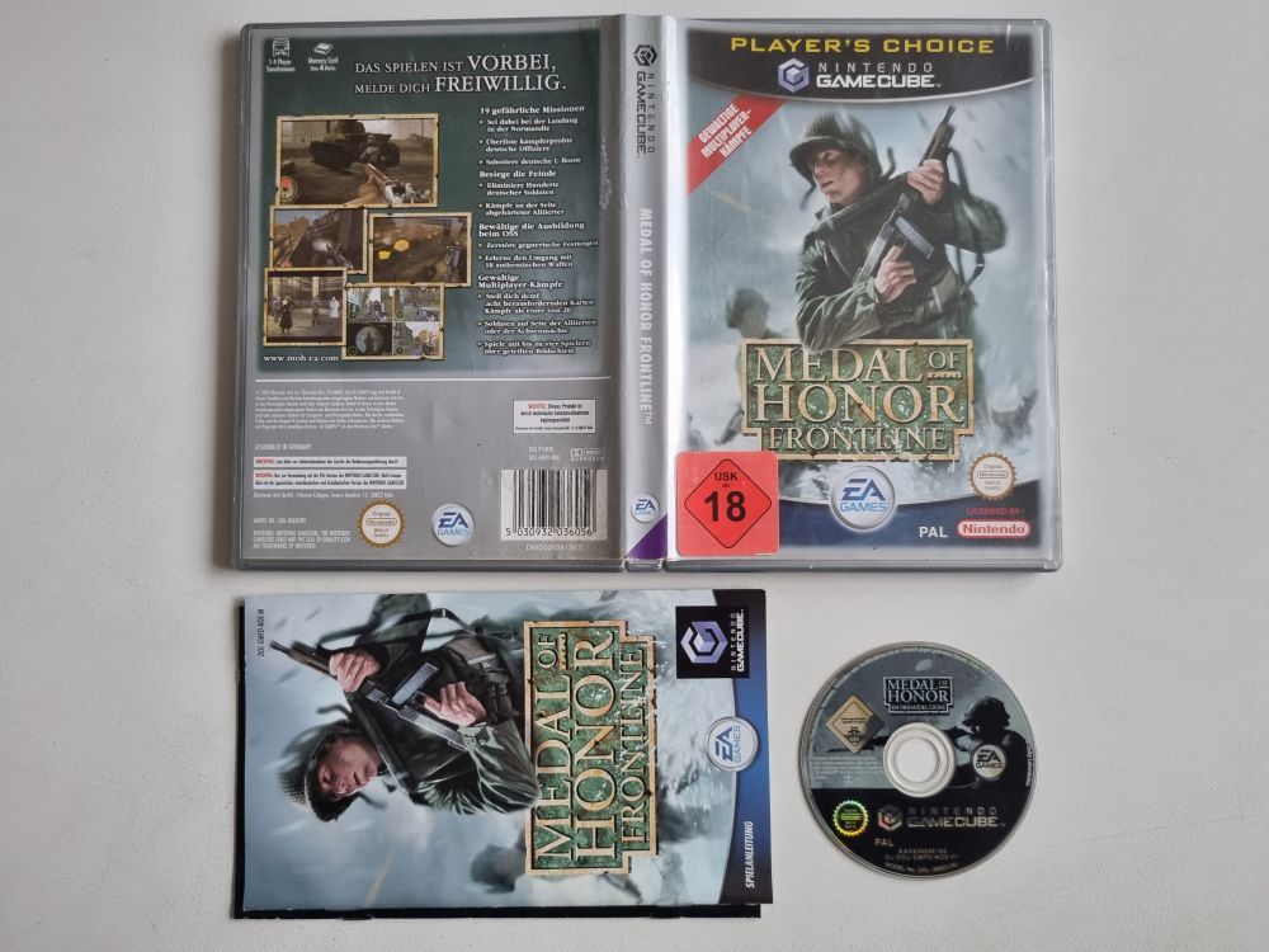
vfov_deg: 53.1
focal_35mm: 26
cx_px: 634
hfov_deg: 67.3
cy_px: 476
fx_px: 953
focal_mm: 5.4
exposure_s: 1/100
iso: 320
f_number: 1.8
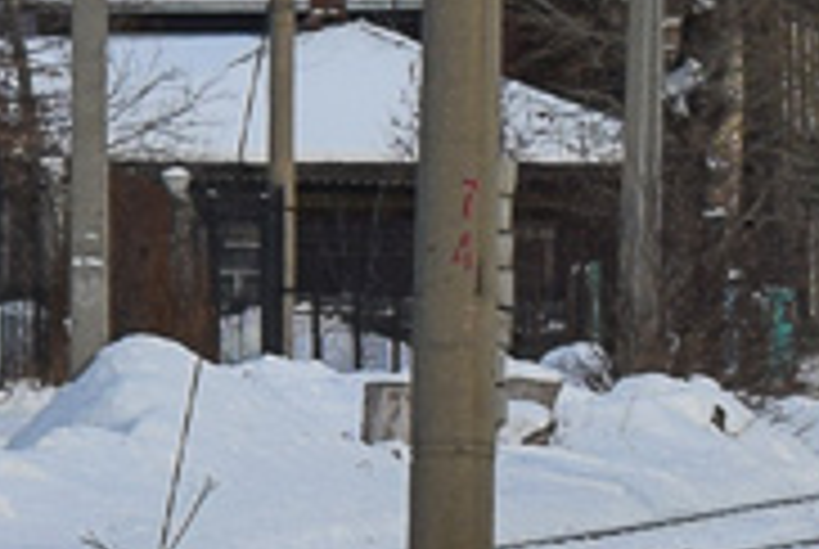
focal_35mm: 296
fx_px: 6745
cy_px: -382
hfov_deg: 6.3
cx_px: -1742
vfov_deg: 4.6
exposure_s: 1/320
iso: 200
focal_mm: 30
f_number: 9
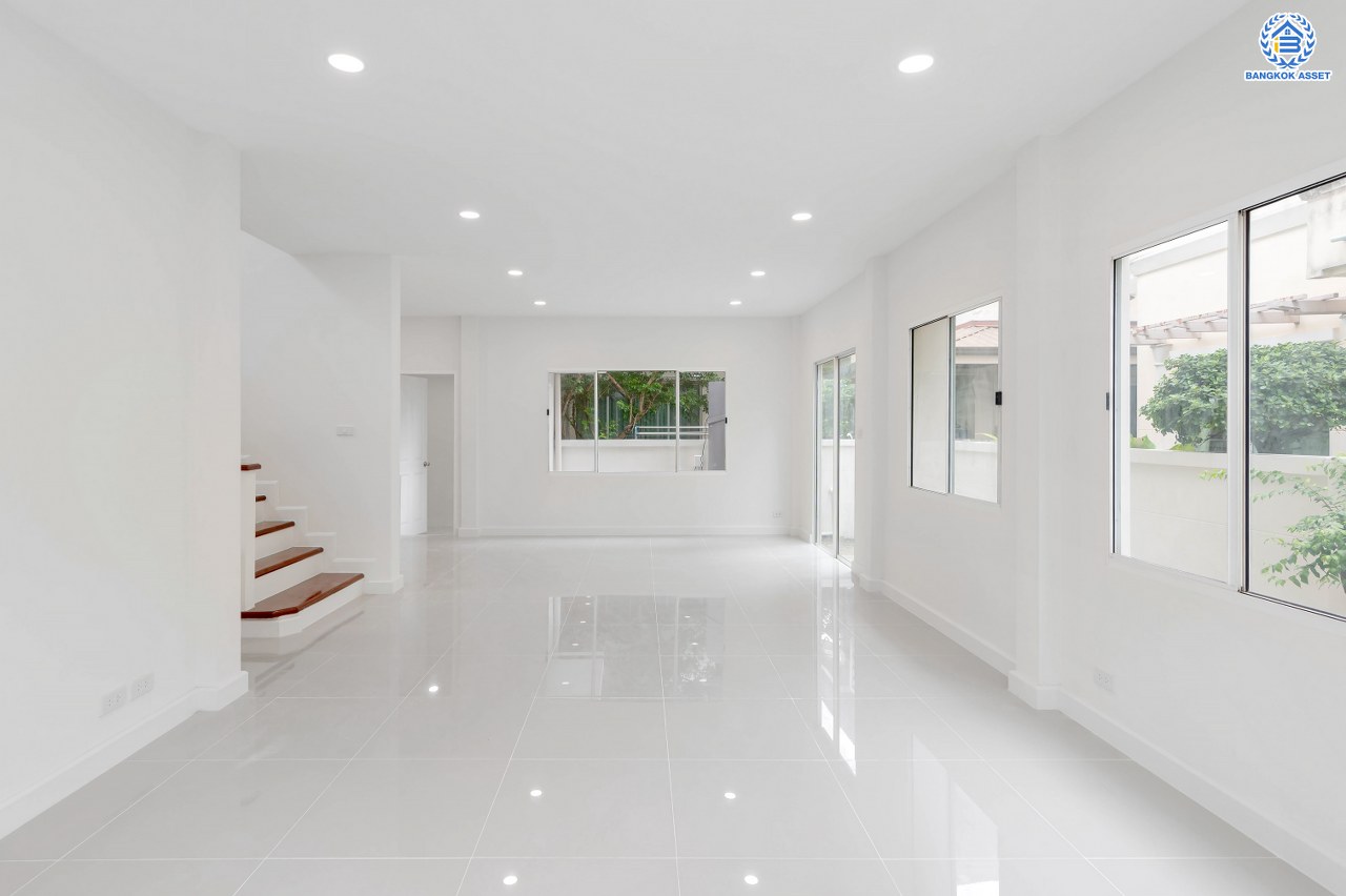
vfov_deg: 77.3
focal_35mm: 15
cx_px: 673
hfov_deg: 100.4
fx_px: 561
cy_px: 448
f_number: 5.6
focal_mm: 15
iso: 100
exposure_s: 1/200
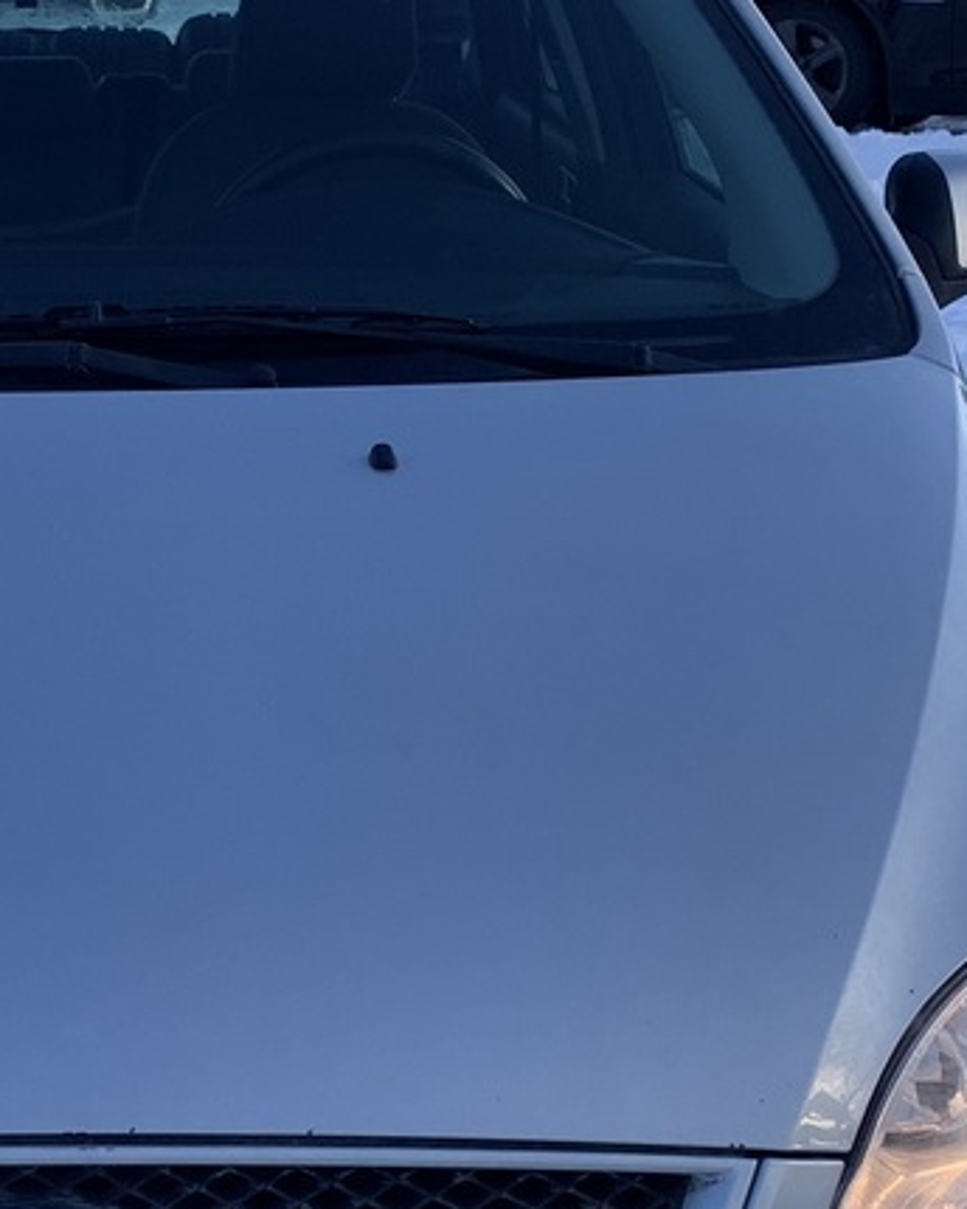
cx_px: -14
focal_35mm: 85
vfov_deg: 22.4
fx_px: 3041
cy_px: 754
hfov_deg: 17.6
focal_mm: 4.25
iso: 25
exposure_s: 1/945
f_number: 1.8
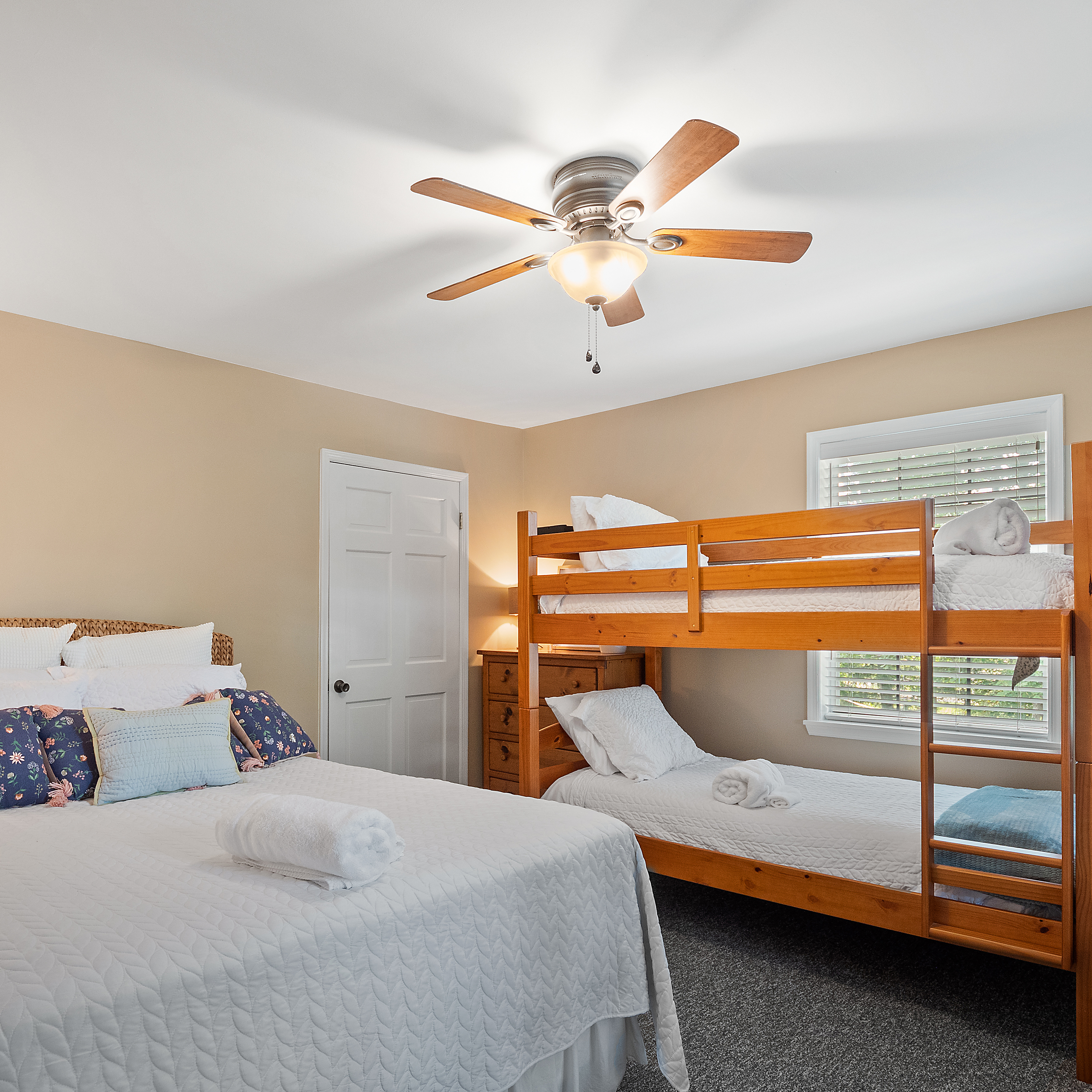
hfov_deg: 71.8
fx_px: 749
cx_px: 470
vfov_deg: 72.1
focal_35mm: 21
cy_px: 578
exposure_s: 1/8
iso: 400
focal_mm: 8
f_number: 4
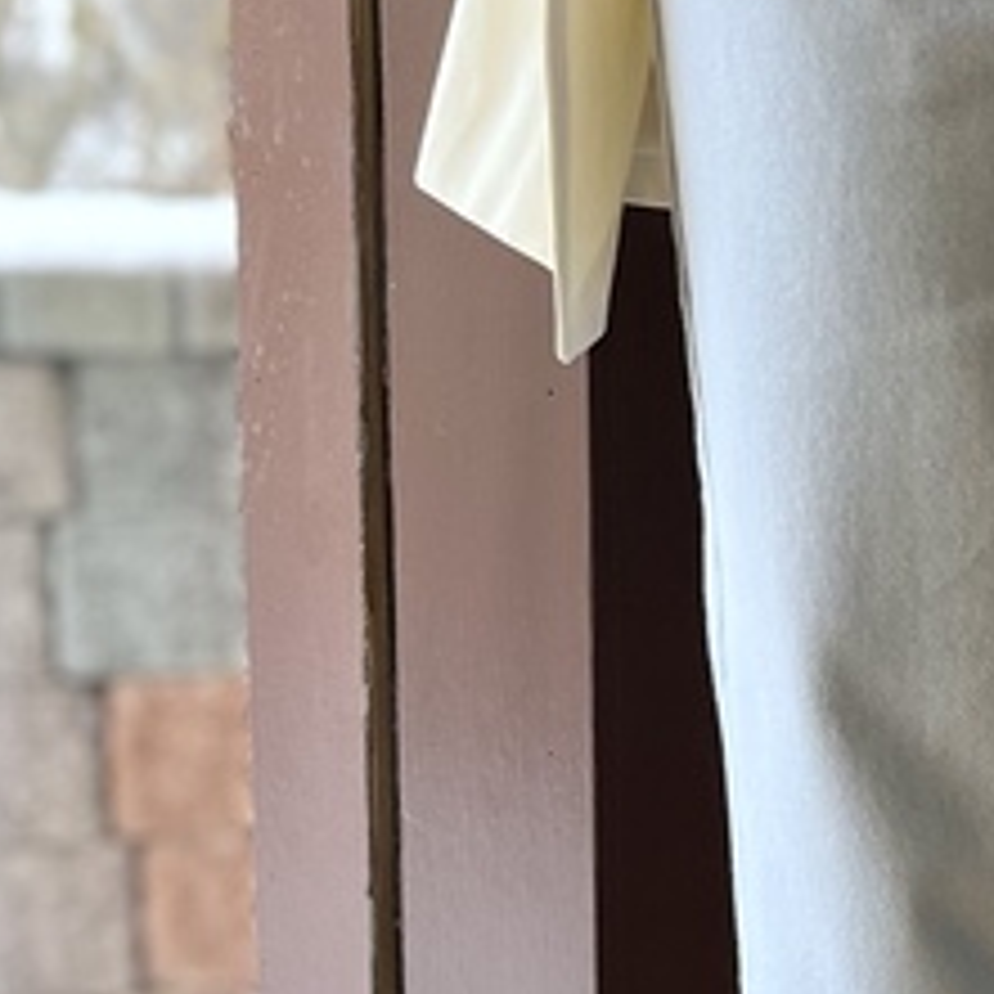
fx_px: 3379
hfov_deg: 15.7
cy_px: 747
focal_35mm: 104
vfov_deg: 16.6
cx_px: 1372
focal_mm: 5.1
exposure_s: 1/121
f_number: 1.6
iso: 80
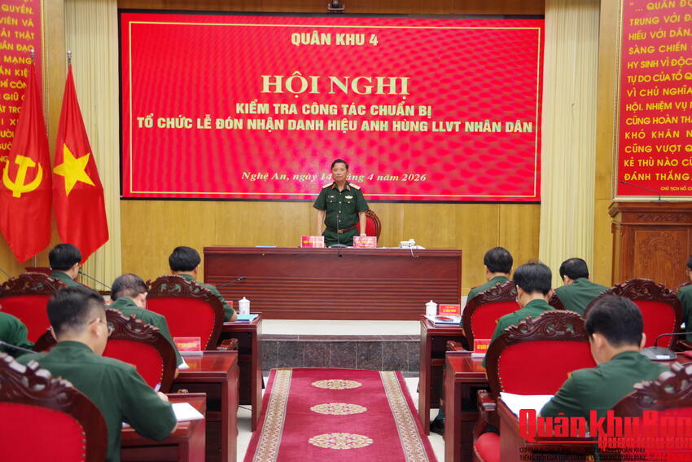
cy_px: 231
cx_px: 346
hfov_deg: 36.9
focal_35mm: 54
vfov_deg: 25.1
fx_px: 1038
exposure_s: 1/80
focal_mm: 36
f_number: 4.5
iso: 1600
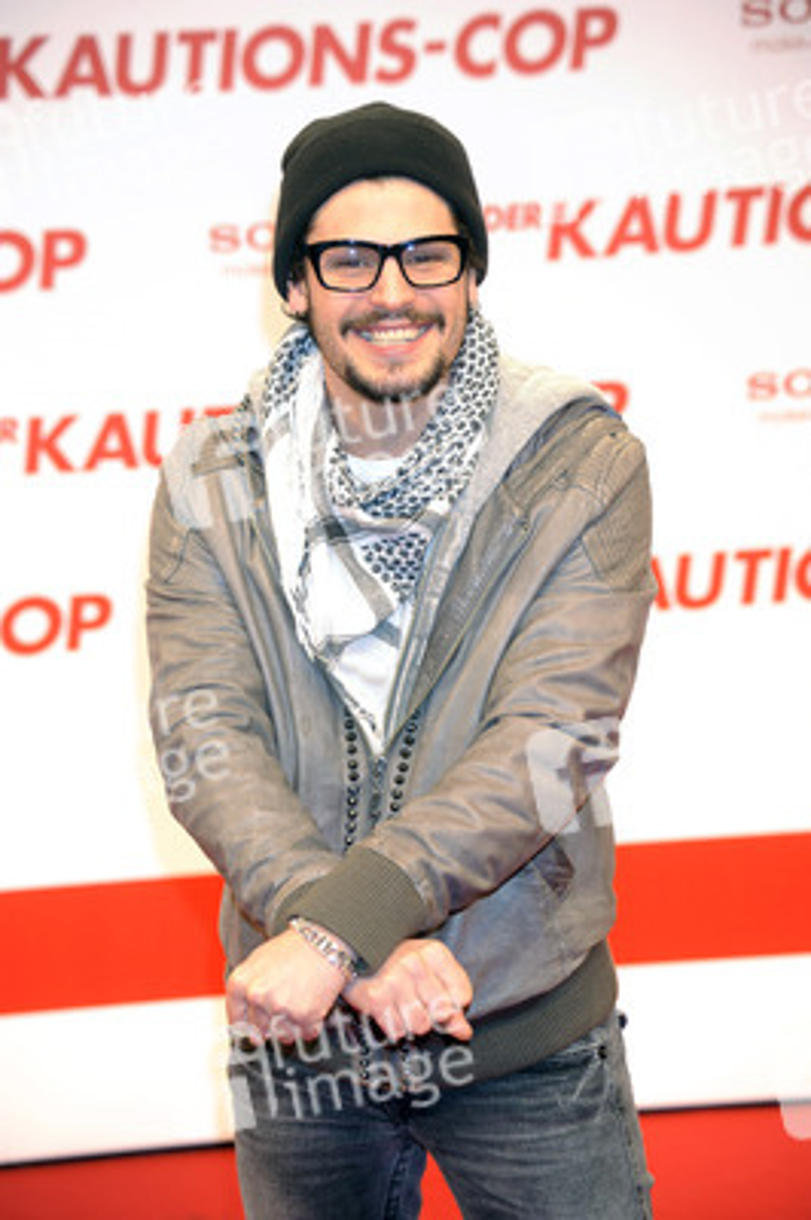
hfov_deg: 13.0
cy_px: 610
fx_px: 3554
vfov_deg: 19.5
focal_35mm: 105
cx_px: 406
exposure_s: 1/250
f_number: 5
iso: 500
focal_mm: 105
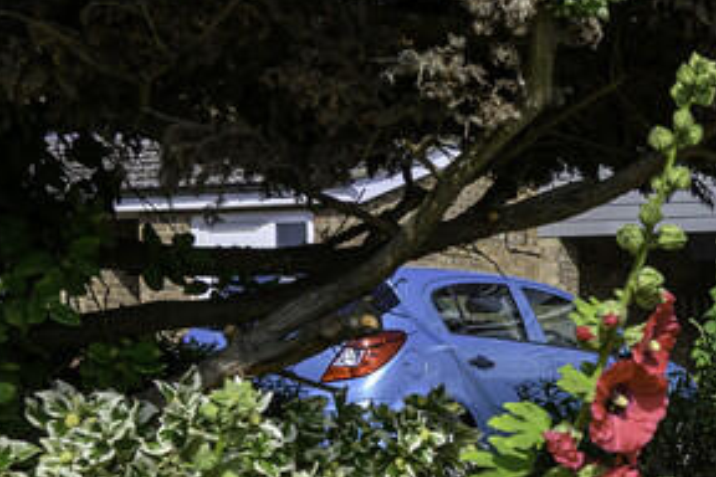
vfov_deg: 18.7
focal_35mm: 71
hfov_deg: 22.8
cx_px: 1094
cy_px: 476
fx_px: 1412
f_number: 8
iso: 320
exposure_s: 1/1250
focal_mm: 20
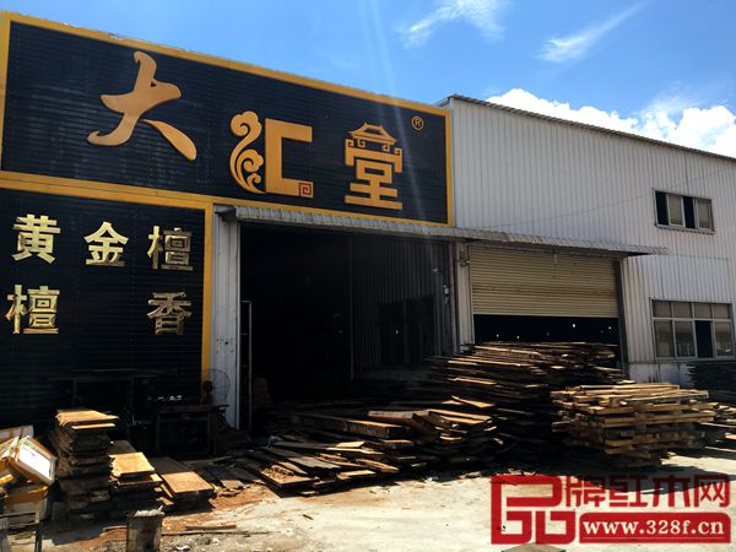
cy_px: 276
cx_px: 368
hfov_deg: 61.7
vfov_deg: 48.2
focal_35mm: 29
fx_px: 617
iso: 25
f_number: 2.2
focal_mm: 4.15
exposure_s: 1/1282
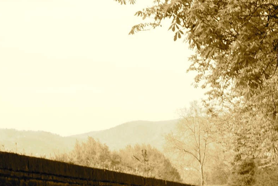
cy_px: 205
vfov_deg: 10.5
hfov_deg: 15.0
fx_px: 997
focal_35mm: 129
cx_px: 383
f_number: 11
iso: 100
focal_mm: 28
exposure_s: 1/40
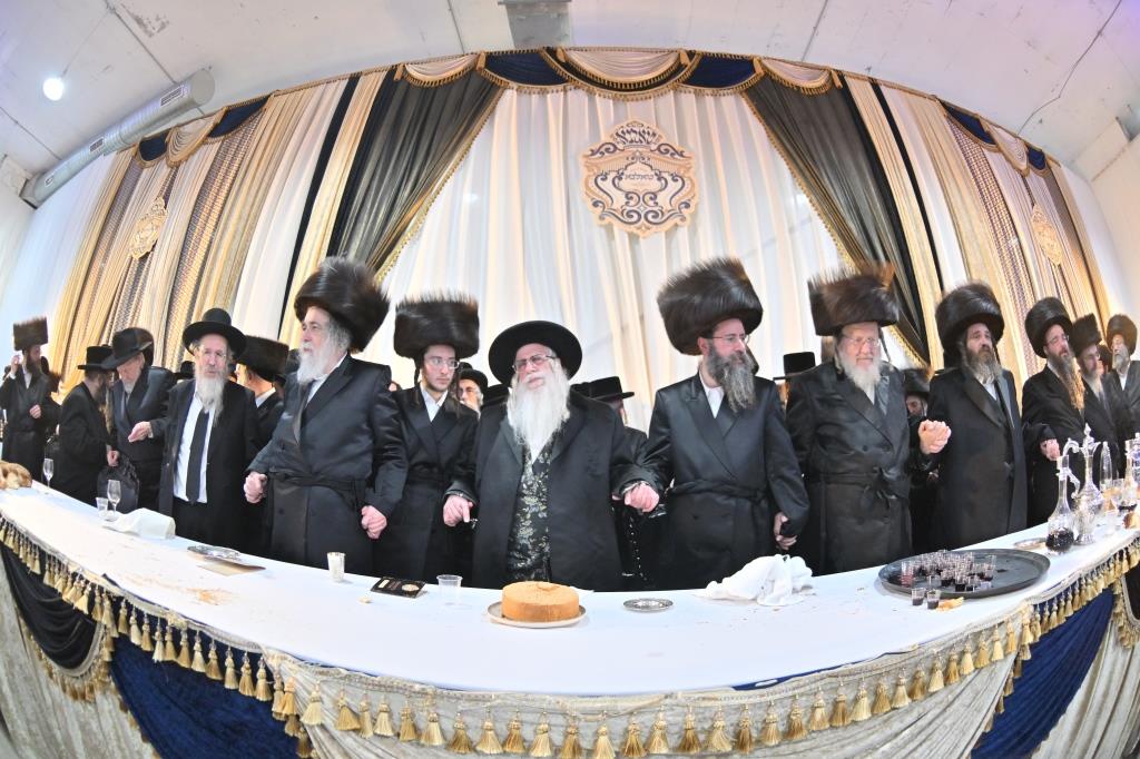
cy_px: 380
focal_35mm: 15
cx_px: 570
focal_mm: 10.5
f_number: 4
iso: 800
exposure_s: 1/200
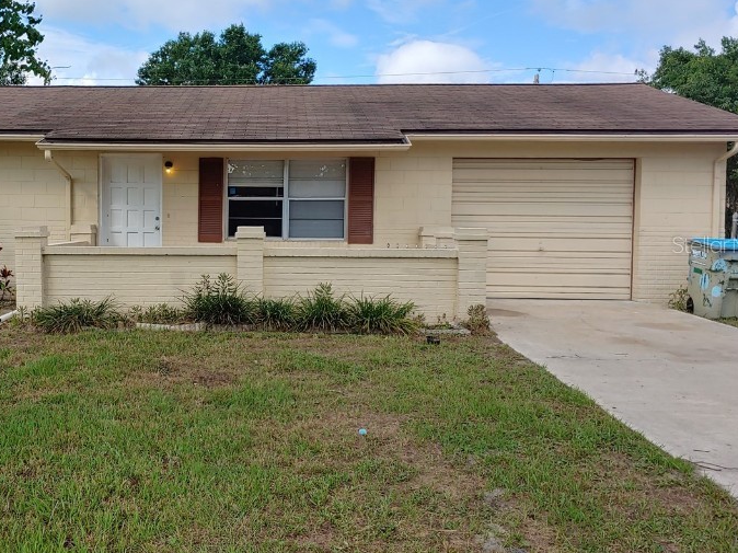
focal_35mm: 38
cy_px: 244
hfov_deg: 47.7
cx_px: 215
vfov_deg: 37.6
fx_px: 810
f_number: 1.5
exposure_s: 1/1852
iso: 50
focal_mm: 4.23
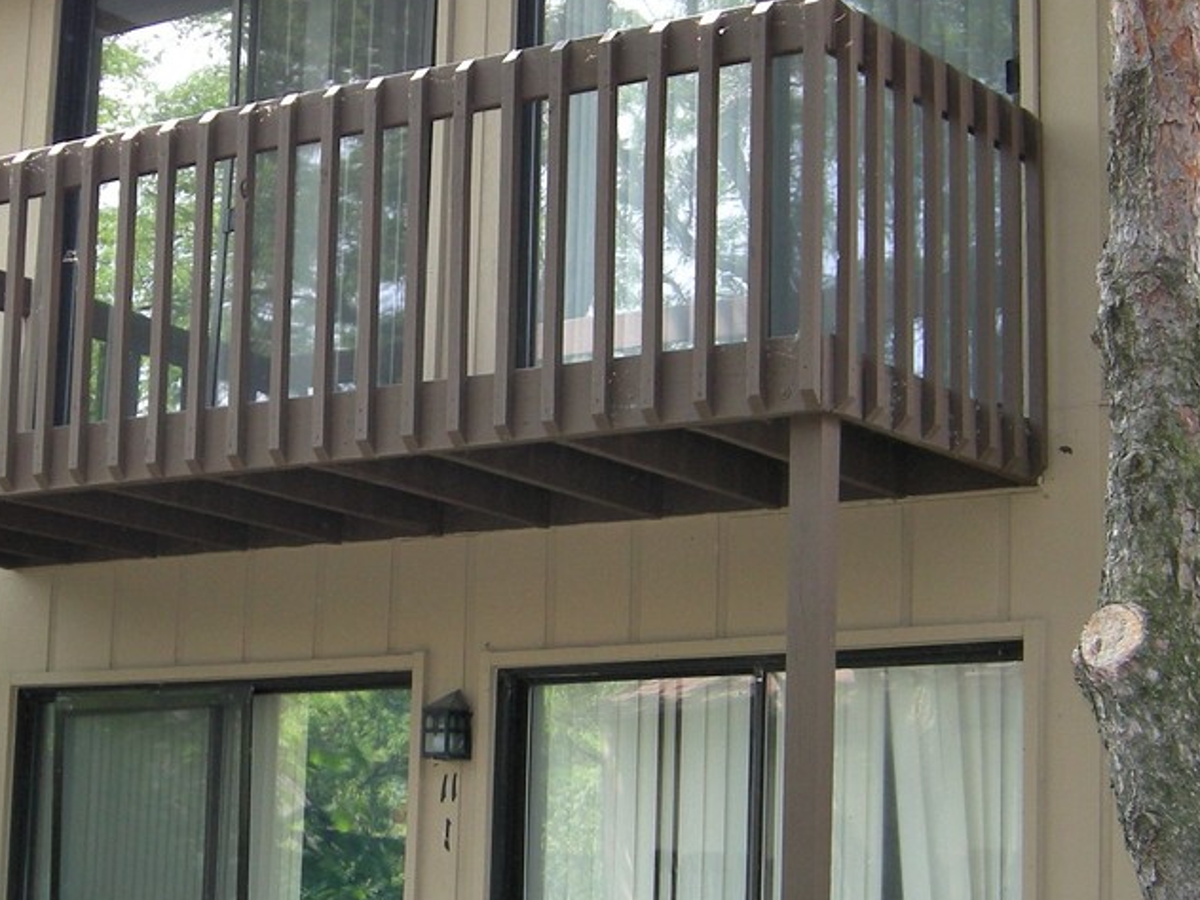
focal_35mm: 82
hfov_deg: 23.8
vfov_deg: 17.9
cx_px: 433
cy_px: 604
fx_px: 2843
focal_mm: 7.5
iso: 82
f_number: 2.7
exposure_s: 1/68.1
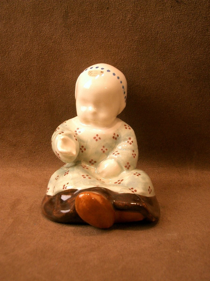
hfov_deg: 35.1
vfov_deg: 45.8
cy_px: 140
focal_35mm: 41
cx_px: 105
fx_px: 332
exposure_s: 1/50
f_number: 2.8
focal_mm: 6.8
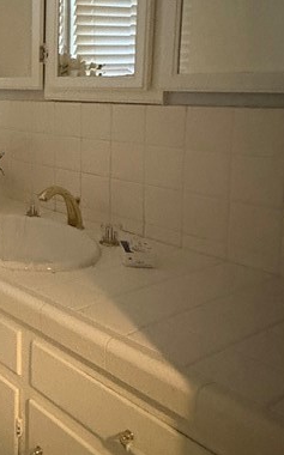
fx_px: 496
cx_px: -110
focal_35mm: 40
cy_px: 151
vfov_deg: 48.5
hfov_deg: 25.9
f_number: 2.2
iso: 800
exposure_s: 1/30
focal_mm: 2.22
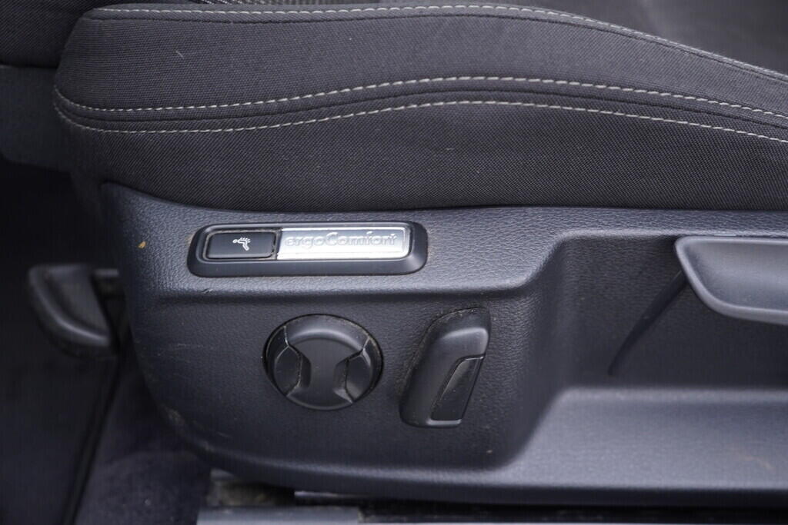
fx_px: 788
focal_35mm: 36
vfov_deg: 36.9
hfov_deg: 53.1
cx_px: 394
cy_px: 262
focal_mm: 24
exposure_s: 1/40
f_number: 2.8
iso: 250
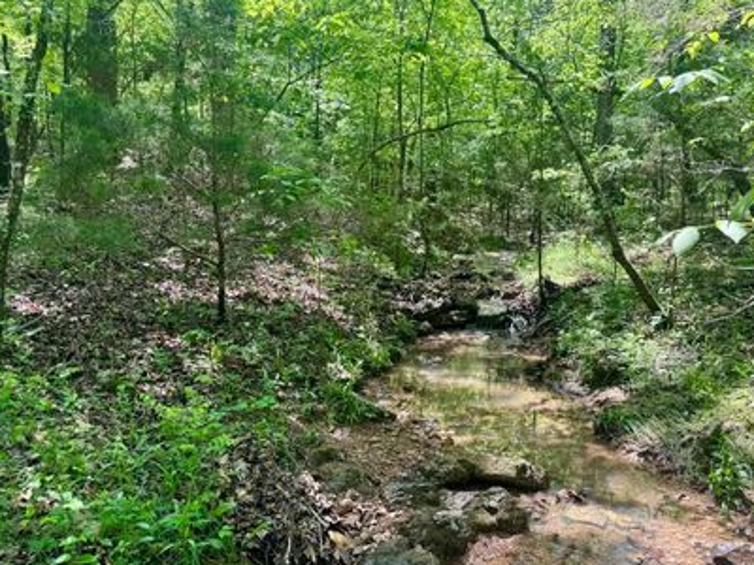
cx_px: 390
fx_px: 653
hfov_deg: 59.9
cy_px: 310
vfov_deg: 46.7
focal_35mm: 30
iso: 80
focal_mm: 6.76
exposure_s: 1/477
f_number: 1.78
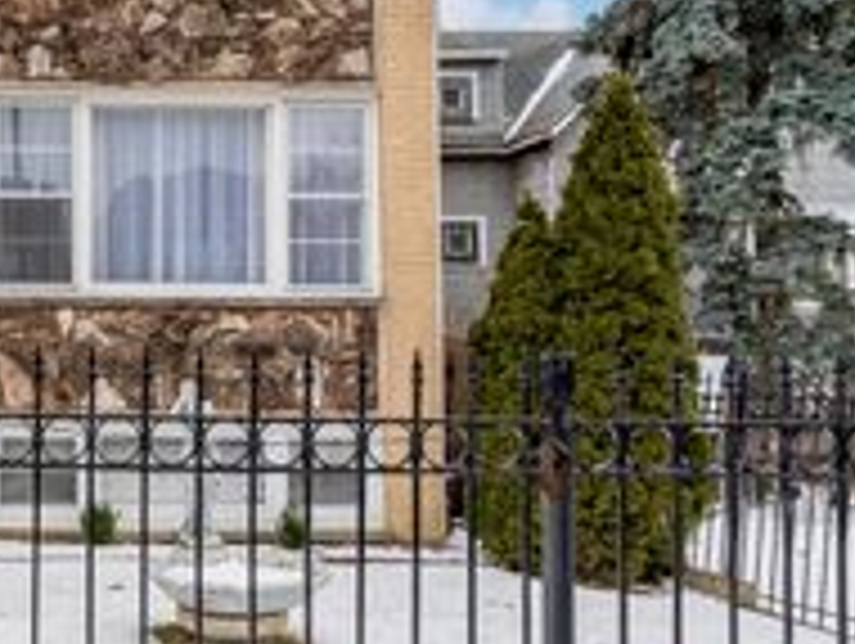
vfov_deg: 32.4
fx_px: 1107
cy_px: 317
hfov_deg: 35.6
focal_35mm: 45
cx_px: -99
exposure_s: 1/200
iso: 200
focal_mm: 17.7
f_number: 9
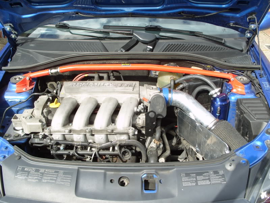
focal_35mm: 35
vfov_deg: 40.7
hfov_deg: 52.6
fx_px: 273
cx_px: 135
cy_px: 102
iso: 80
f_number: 4.1
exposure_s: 1/180
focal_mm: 7.8
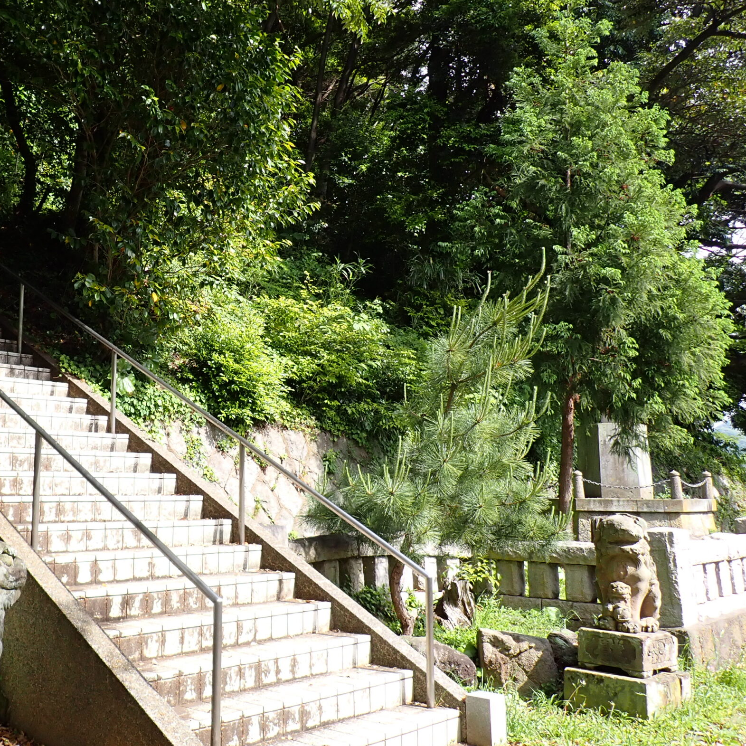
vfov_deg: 46.0
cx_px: 156
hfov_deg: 44.0
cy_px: 353
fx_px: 878
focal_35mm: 36
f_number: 2.8
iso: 100
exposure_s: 1/320
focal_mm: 4.5
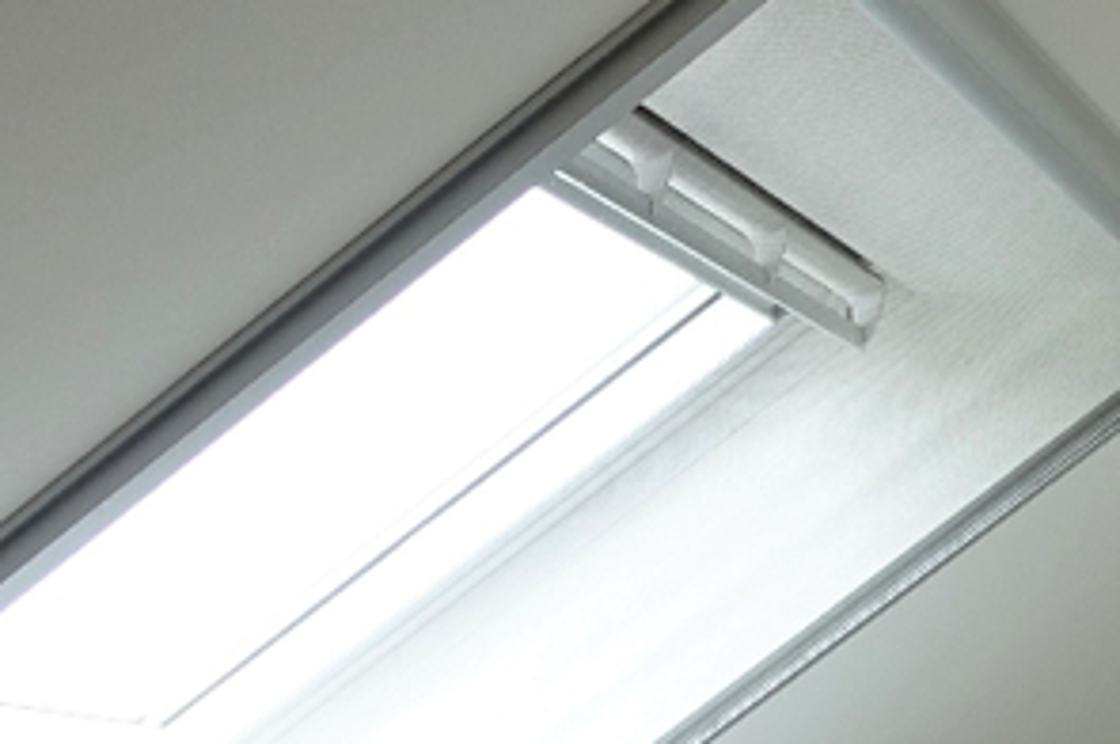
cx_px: 1260
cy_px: 1048
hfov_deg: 17.9
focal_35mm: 110
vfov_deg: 12.0
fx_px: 3418
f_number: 3.2
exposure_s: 1/80
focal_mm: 8.8
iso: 125
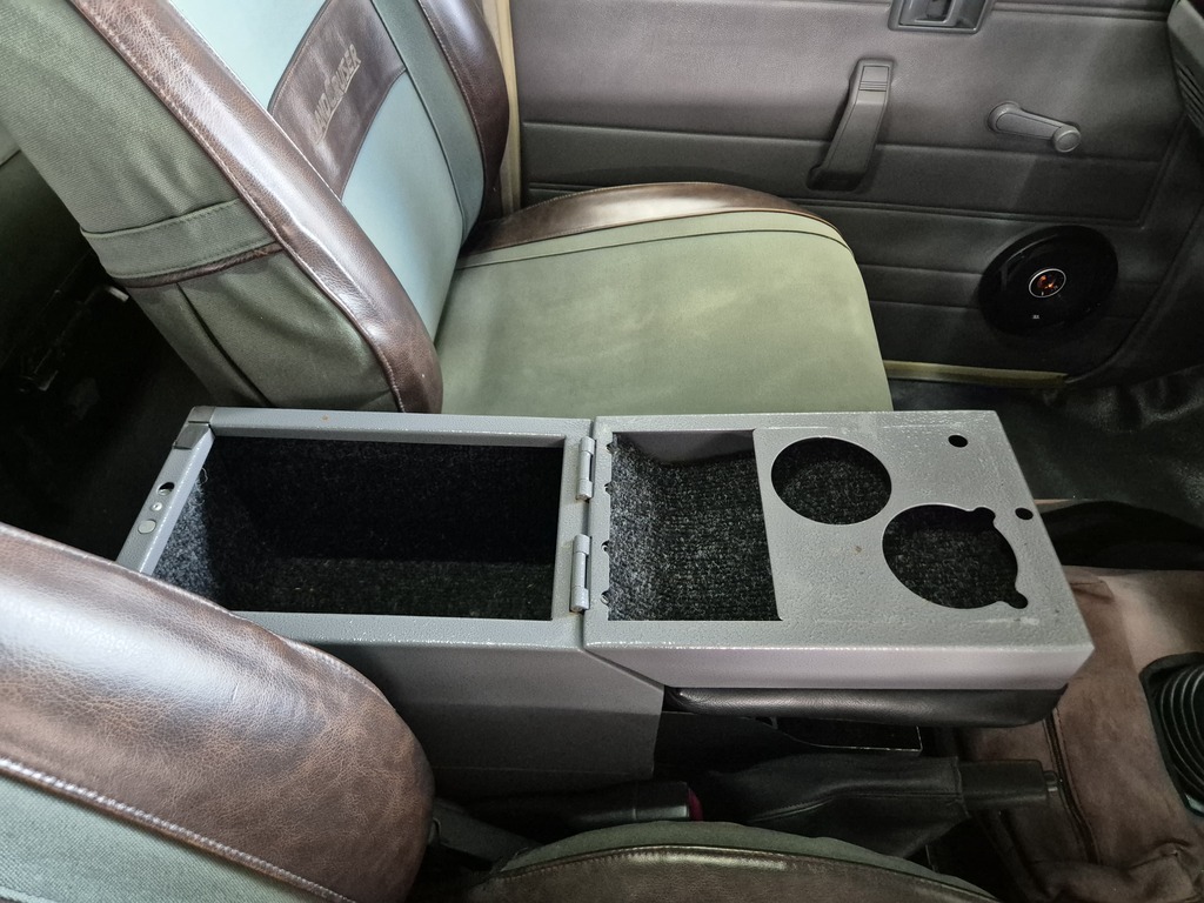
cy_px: 452
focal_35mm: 23
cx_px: 602
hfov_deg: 73.9
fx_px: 800
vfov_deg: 58.9
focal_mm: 5.4
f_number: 1.8
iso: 2500
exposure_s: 1/100
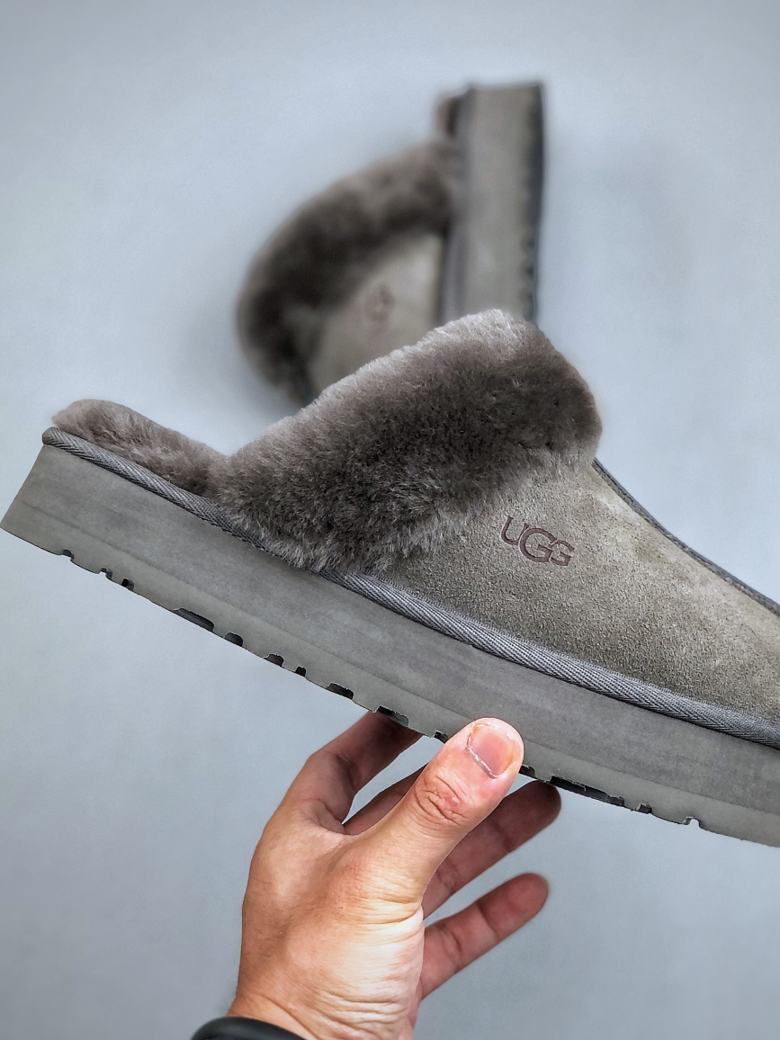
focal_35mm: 71
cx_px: 406
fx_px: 2133
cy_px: 512
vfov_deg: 27.4
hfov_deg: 20.7
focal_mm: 6.6
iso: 32
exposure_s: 1/50
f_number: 2.8
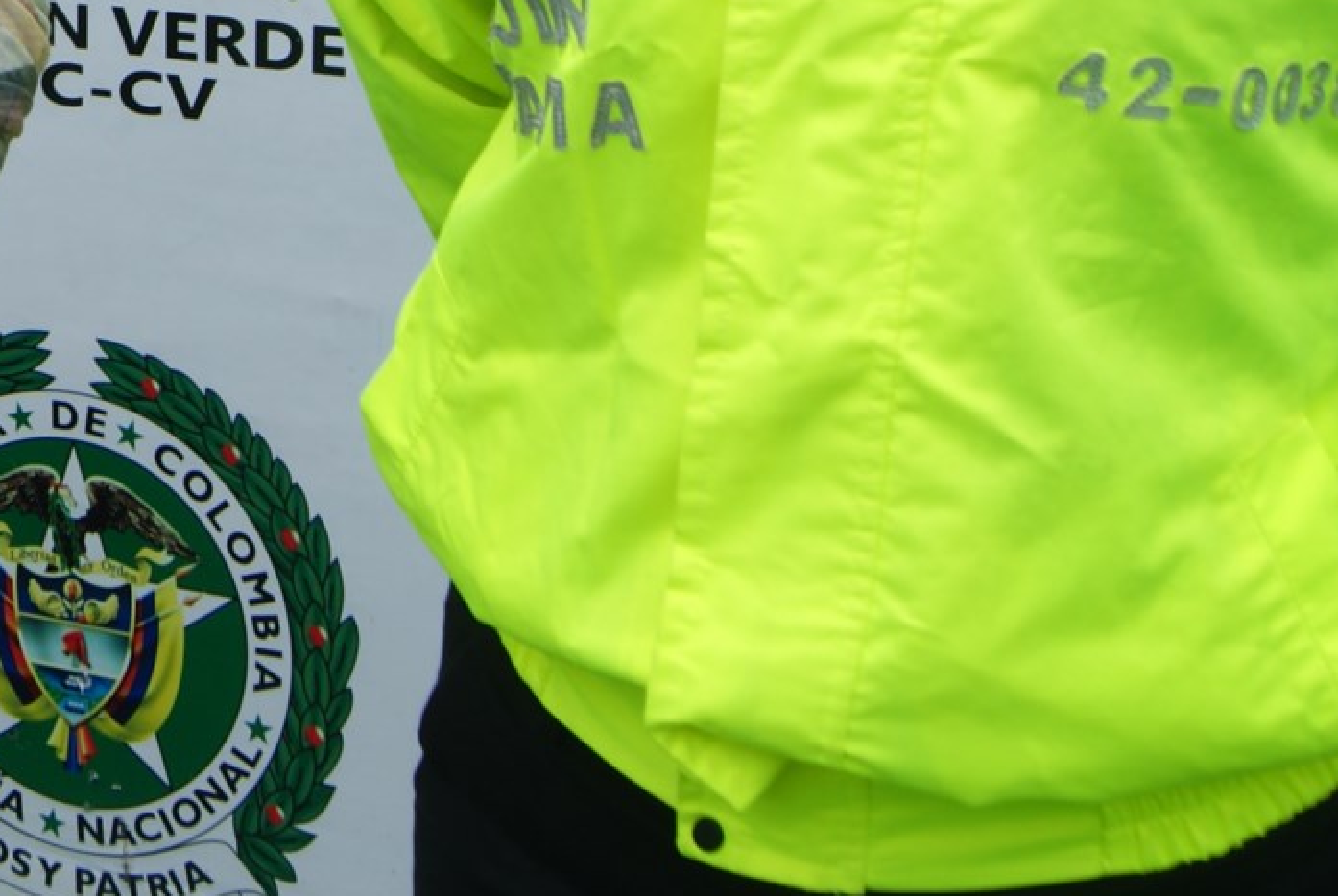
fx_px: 3722
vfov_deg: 13.2
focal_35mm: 100
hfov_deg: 19.2
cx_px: -284
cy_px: -278
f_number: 10
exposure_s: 1/125
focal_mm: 24
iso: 100
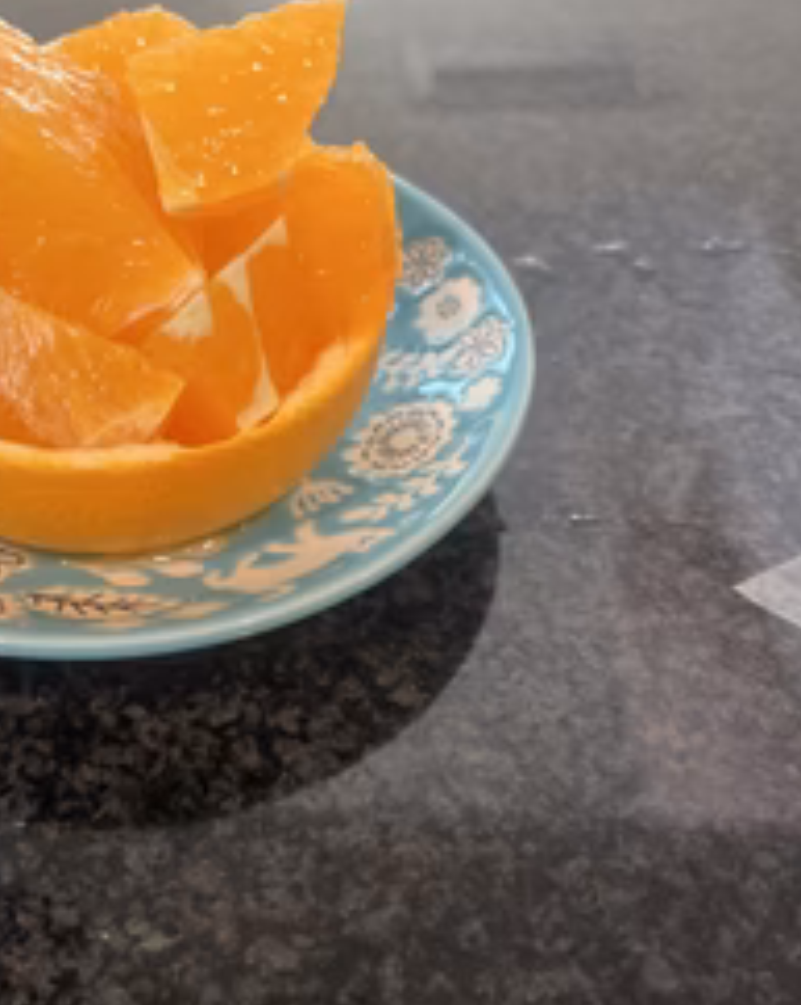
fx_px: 1247
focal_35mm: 42
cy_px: 536
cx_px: 195
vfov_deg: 43.8
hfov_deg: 34.8
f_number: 1.6
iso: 64
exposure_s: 1/50
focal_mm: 5.1
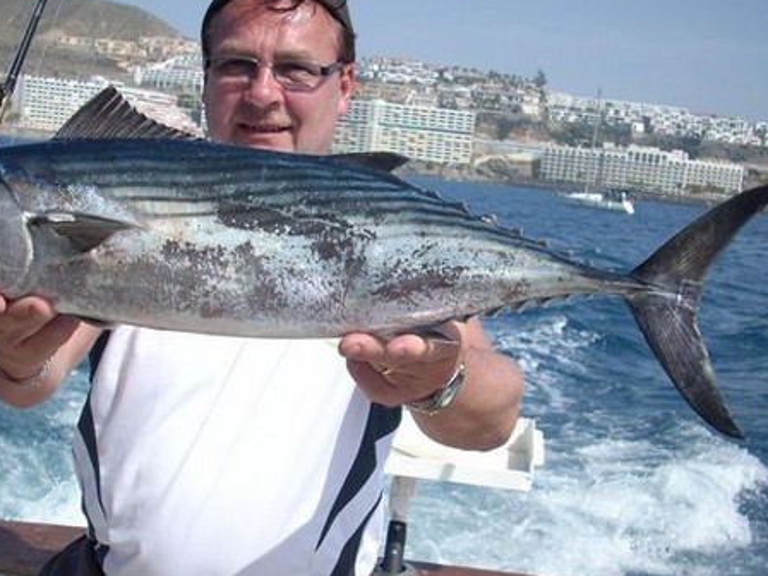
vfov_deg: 28.0
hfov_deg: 36.7
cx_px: 310
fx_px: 1154
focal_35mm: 52
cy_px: 300
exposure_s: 1/297
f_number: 5.6
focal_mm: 6.2
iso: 64
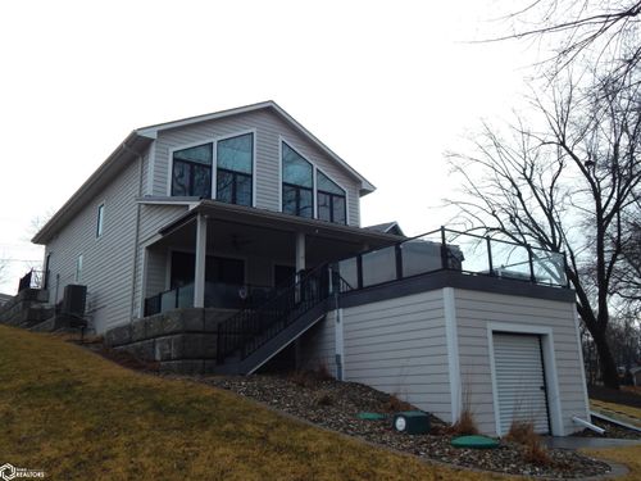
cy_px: 240
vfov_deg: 45.4
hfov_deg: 58.4
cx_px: 320
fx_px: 574
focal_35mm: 31
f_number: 3.2
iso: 125
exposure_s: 1/1500
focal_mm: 5.6
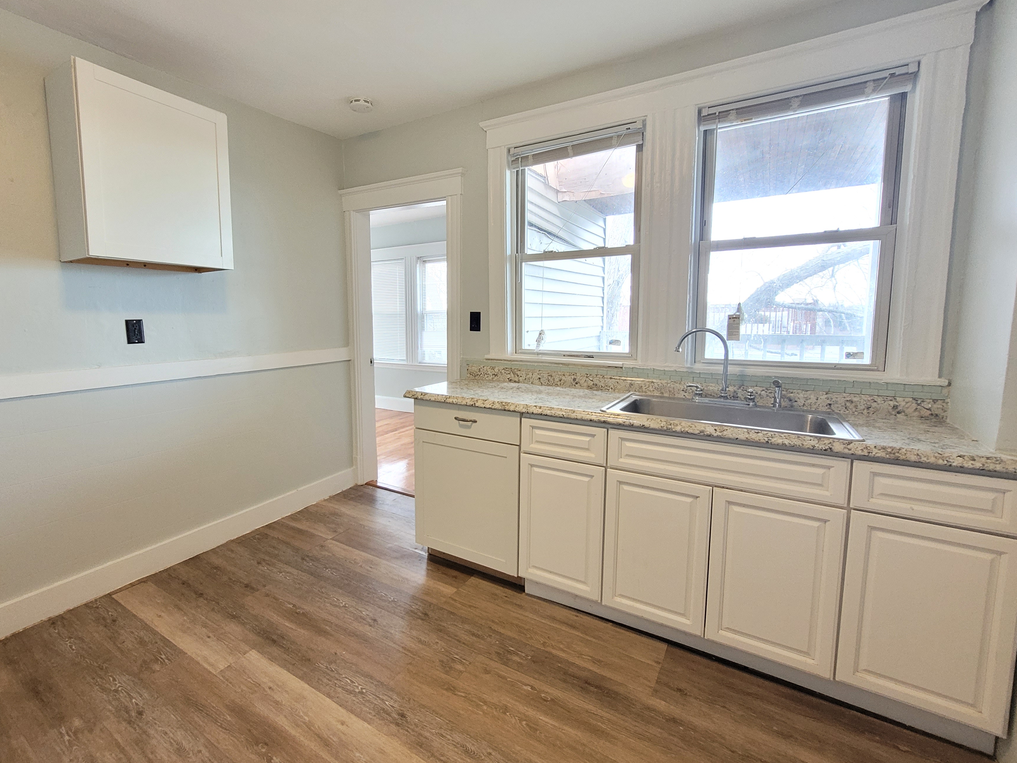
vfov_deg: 81.7
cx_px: 457
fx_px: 441
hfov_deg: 97.8
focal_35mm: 15
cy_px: 370
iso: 320
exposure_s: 1/30
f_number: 2.2
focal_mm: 1.74
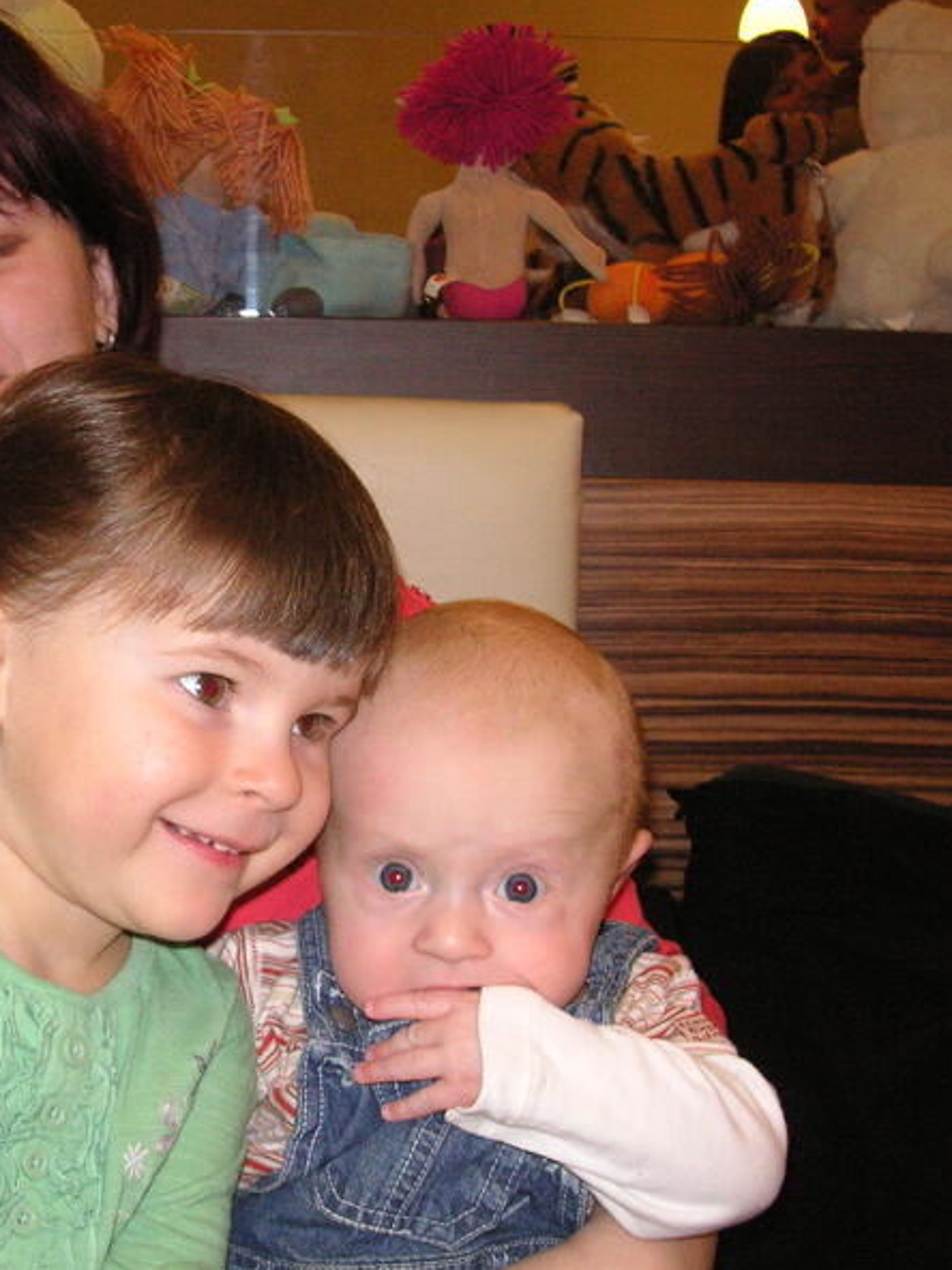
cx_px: 152
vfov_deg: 38.2
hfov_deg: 28.3
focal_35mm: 50
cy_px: 635
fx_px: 1833
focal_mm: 6.1
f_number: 2.8
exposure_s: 1/45
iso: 160
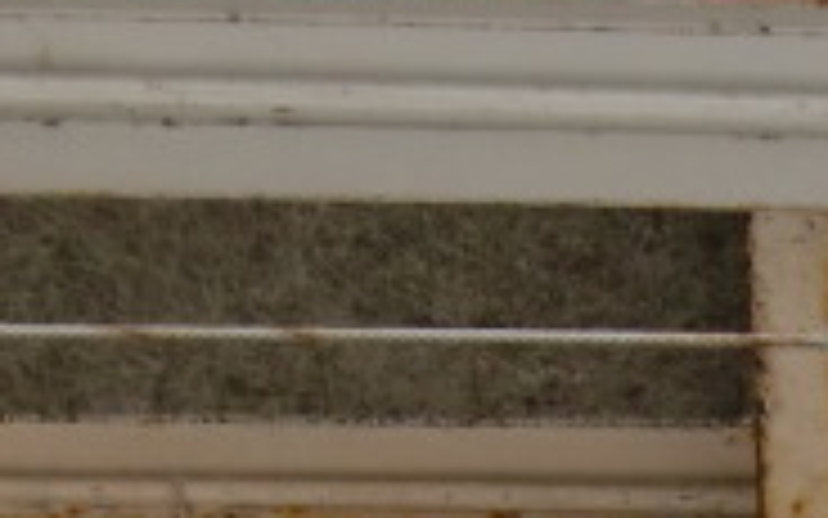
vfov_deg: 12.0
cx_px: 990
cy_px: 838
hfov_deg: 19.1
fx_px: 2324
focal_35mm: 103
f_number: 2.6
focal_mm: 4.9
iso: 250
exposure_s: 1/60
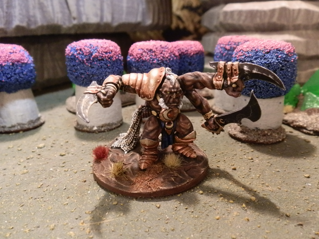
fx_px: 258
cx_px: 160
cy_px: 120
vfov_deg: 49.7
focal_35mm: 28
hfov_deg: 63.4
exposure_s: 1/50
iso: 400
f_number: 3.1
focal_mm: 5
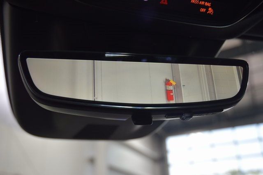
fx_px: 340
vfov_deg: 29.0
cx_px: 132
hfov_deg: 42.3
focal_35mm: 46
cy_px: 88
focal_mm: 31
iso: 500
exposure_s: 1/60
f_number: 4
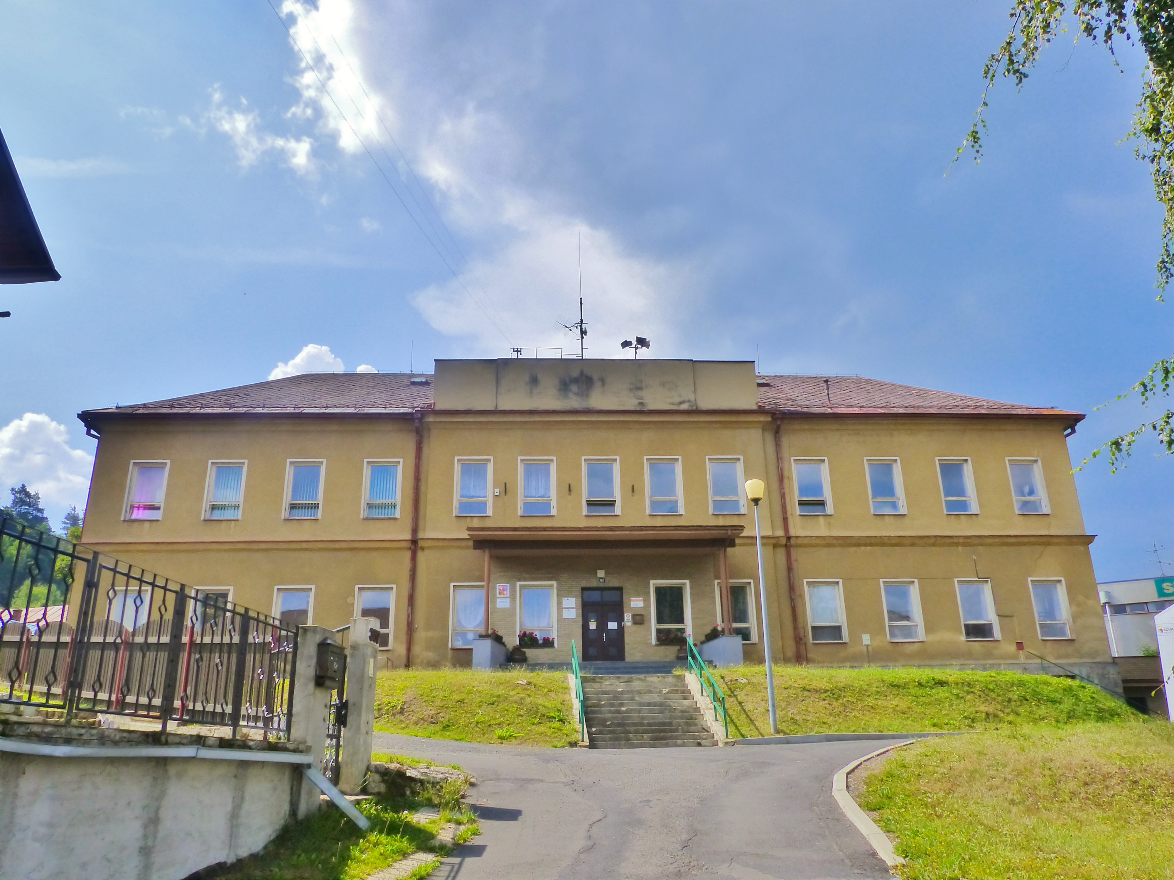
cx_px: 587
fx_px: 882
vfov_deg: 53.1
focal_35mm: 26
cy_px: 440
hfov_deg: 67.3
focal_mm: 4.5
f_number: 6.3
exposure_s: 1/640
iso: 250
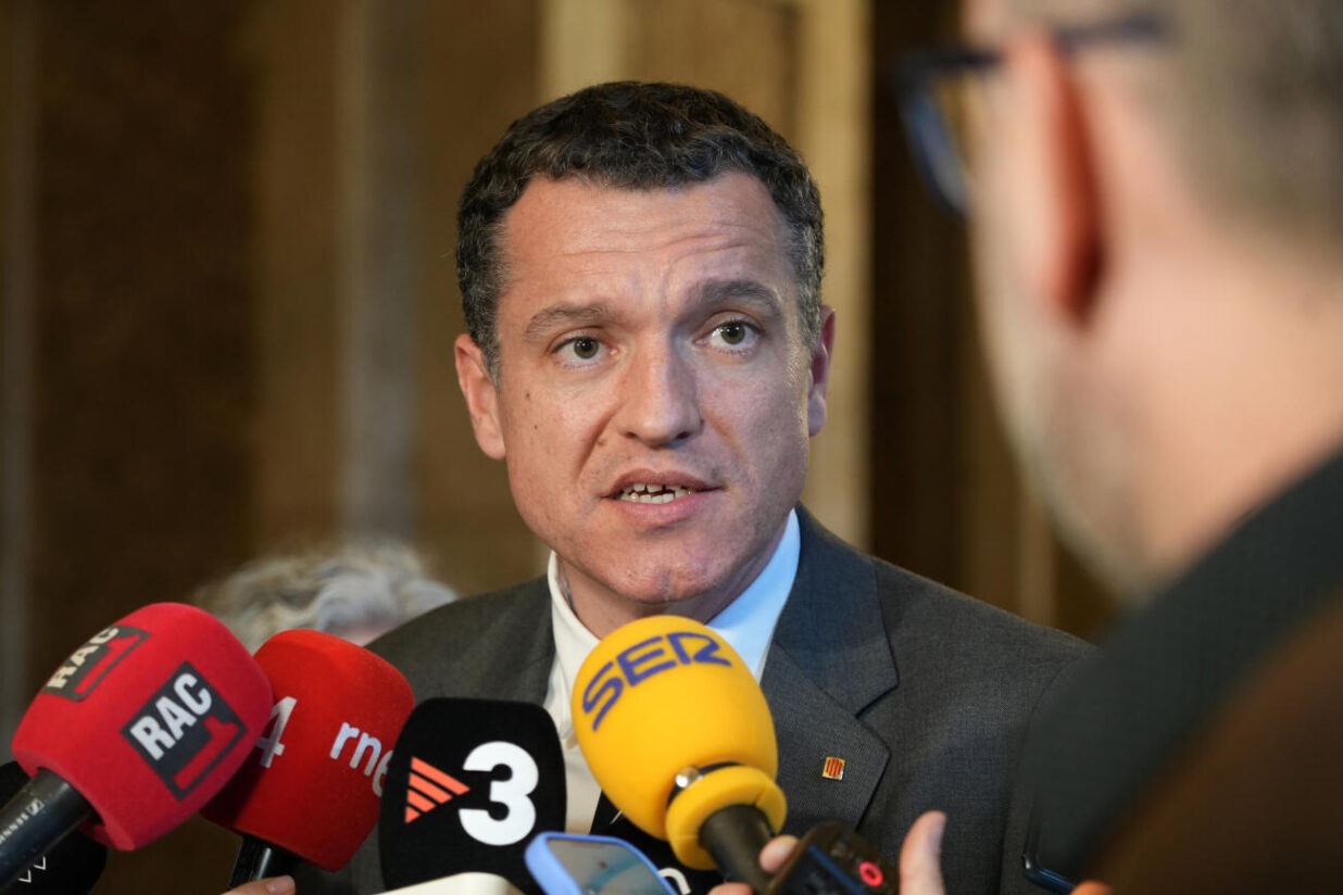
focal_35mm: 105
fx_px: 3917
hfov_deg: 19.5
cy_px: 448
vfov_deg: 13.0
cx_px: 672
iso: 2500
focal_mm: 105
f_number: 4
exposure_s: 1/125
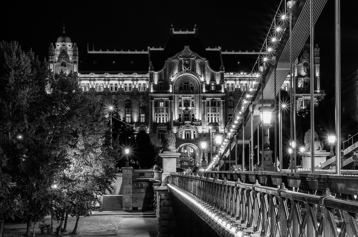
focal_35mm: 75
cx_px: 179
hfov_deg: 27.0
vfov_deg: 18.1
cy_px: 118
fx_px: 744
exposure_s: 8
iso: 100
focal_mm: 50
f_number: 11
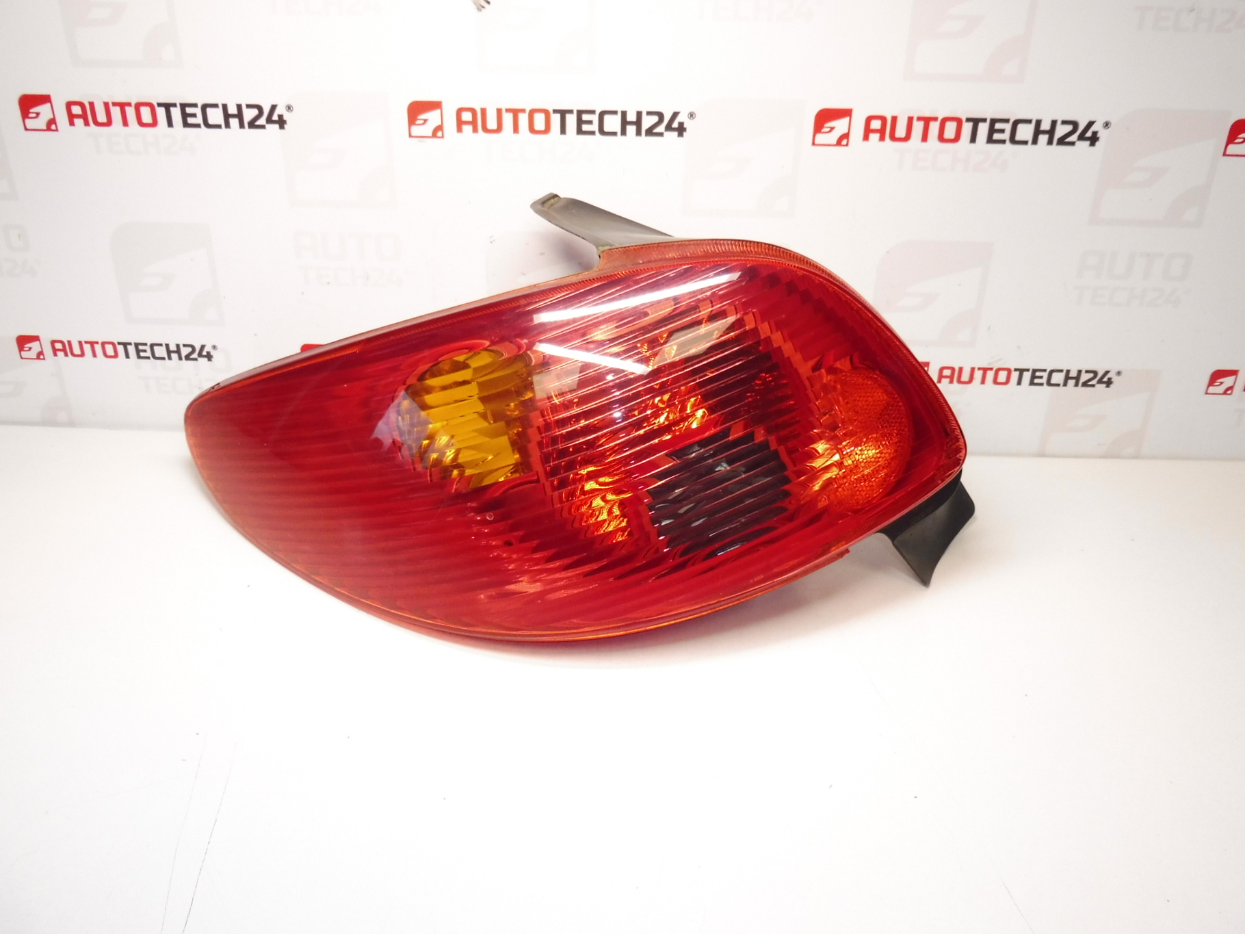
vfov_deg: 51.4
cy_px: 470
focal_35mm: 27
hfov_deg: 65.3
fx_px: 971
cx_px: 603
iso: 200
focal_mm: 4.3
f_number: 3.5
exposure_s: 1/80
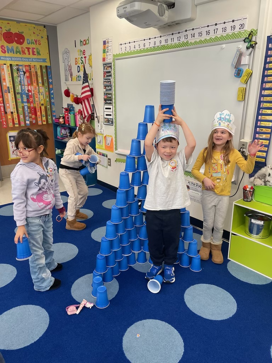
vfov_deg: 67.3
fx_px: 272
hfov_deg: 53.1
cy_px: 182
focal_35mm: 26
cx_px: 136
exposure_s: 1/120
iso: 125
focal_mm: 4.2
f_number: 1.6
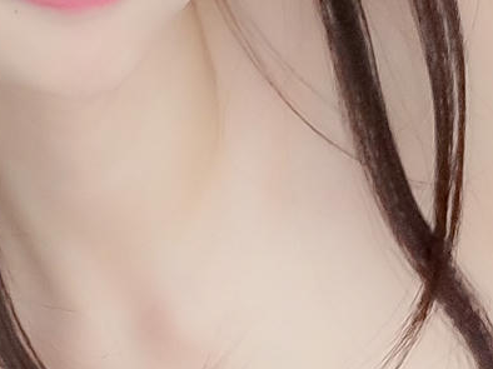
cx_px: 101
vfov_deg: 11.5
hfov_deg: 15.3
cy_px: 325
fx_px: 1822
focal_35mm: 128
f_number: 1.8
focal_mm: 4.36
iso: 160
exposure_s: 1/25
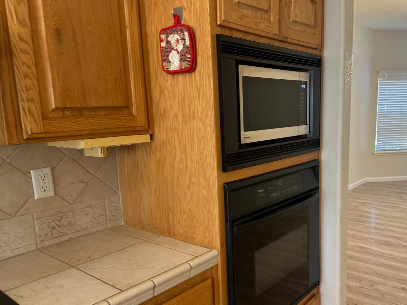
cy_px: 170
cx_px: 254
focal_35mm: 30
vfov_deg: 46.7
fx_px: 353
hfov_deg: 59.2
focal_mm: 6.86
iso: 160
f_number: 1.78
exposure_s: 1/60
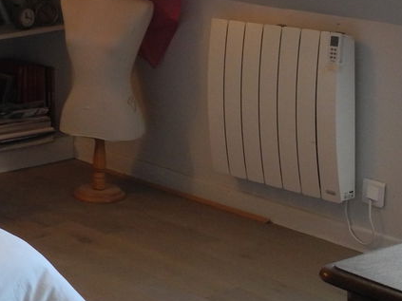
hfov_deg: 16.6
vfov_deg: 13.6
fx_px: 1231
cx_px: -230
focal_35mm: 106
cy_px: -45
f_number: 2.8
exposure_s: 1/30
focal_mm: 6
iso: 220
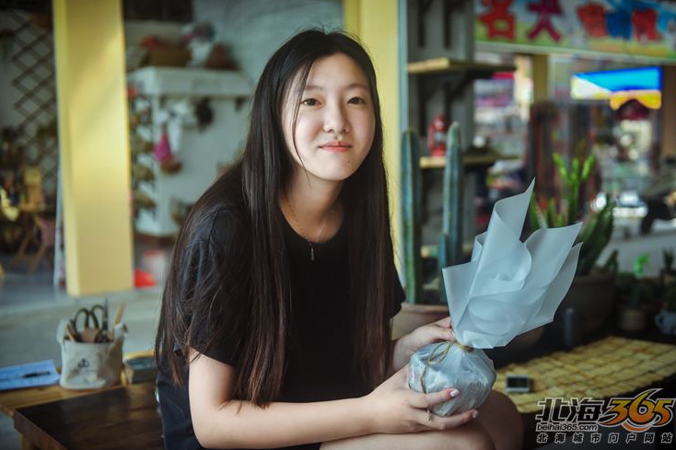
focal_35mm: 45
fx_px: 845
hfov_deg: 43.6
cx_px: 342
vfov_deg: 29.9
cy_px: 222
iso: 640
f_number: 2.8
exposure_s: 1/640
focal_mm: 44
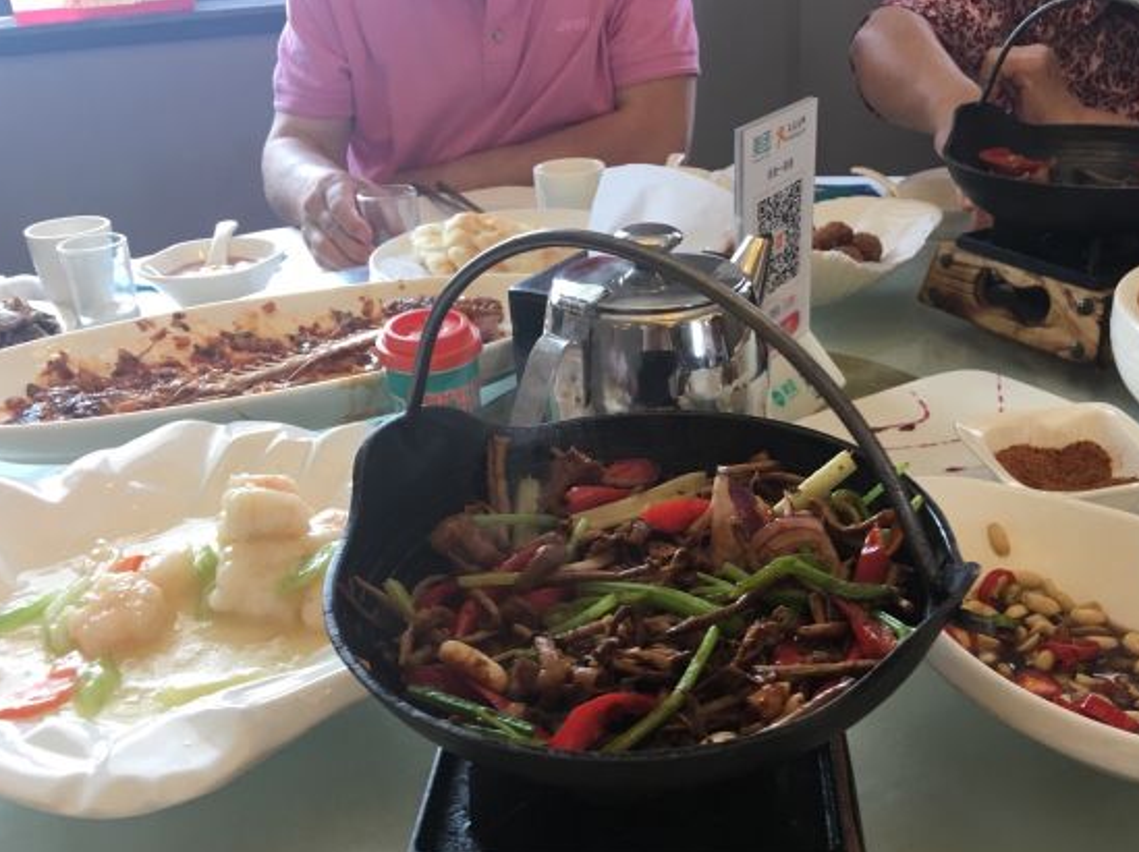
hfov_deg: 49.8
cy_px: 509
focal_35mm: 37
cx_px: 693
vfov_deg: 38.5
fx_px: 1217
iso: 32
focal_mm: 4.15
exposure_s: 1/33
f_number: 2.2
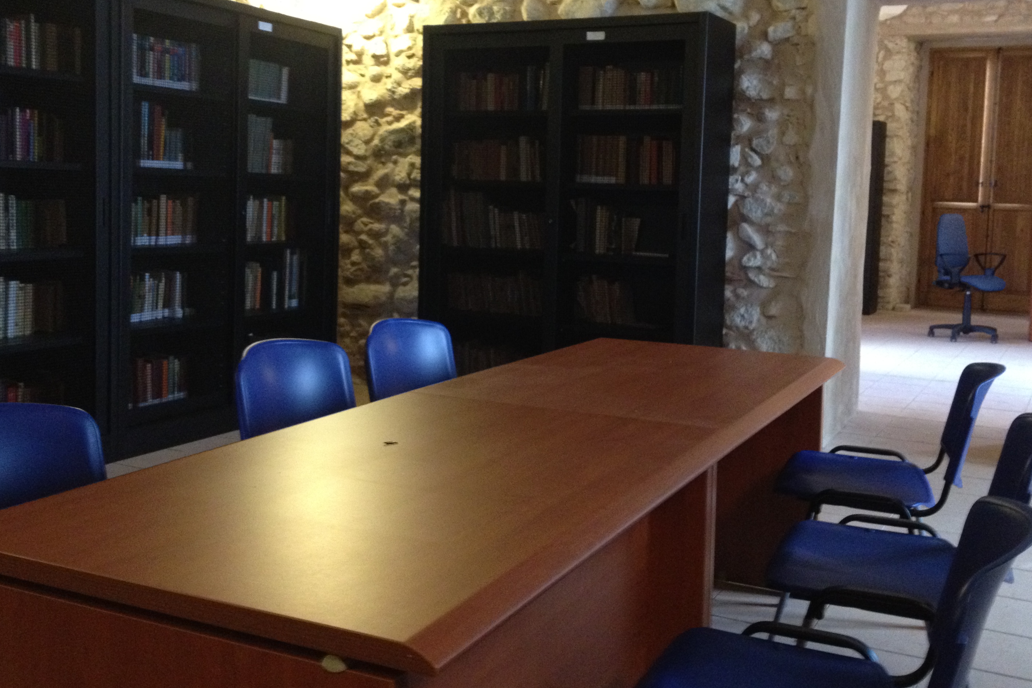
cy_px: 270
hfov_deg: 46.4
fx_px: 1204
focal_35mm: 42
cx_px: 533
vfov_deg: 31.8
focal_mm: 4.28
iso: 400
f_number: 2.4
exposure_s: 1/15
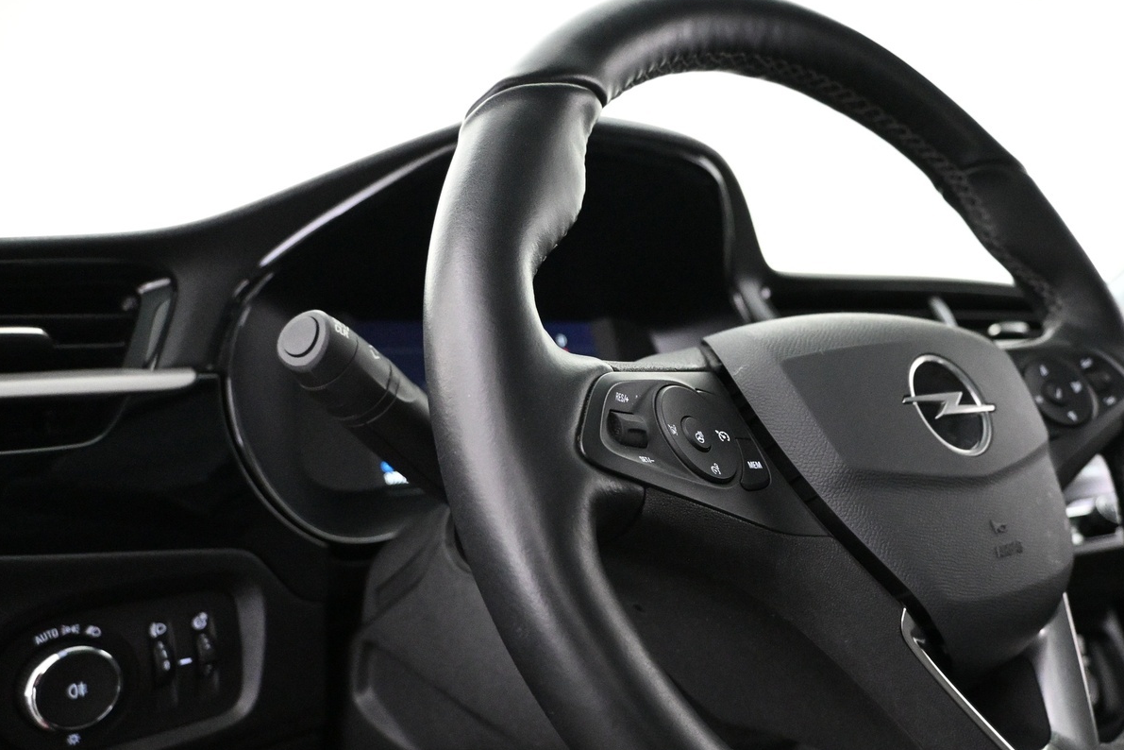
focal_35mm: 35
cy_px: 469
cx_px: 746
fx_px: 1083
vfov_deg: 37.9
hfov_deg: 53.8
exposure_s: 1/60
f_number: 3.5
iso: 5600
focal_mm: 17
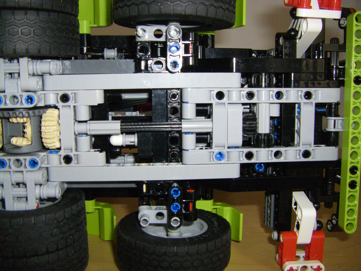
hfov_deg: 49.0
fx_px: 396
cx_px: 180
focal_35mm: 38
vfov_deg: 37.7
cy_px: 136
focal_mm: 6.3
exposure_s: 1/50
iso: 500
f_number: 7
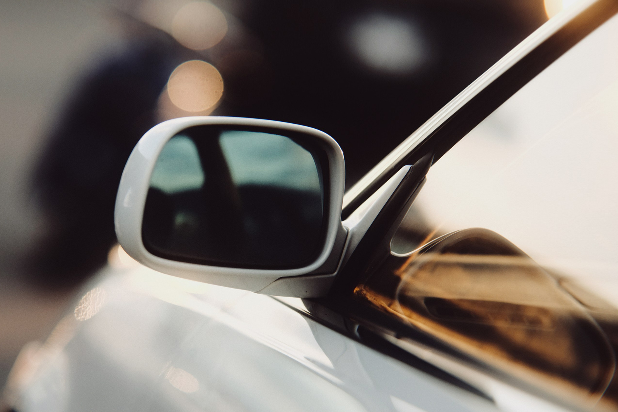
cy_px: 245
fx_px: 3108
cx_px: 221
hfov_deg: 11.3
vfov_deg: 7.6
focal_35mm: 181
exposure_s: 1/2500
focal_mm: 75
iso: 320
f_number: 1.2
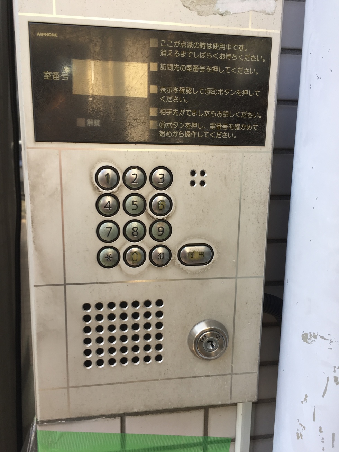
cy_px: 226
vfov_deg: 61.7
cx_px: 170
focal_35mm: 29
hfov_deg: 48.2
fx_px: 379
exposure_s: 1/134
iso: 32
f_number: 2.2
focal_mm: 4.15
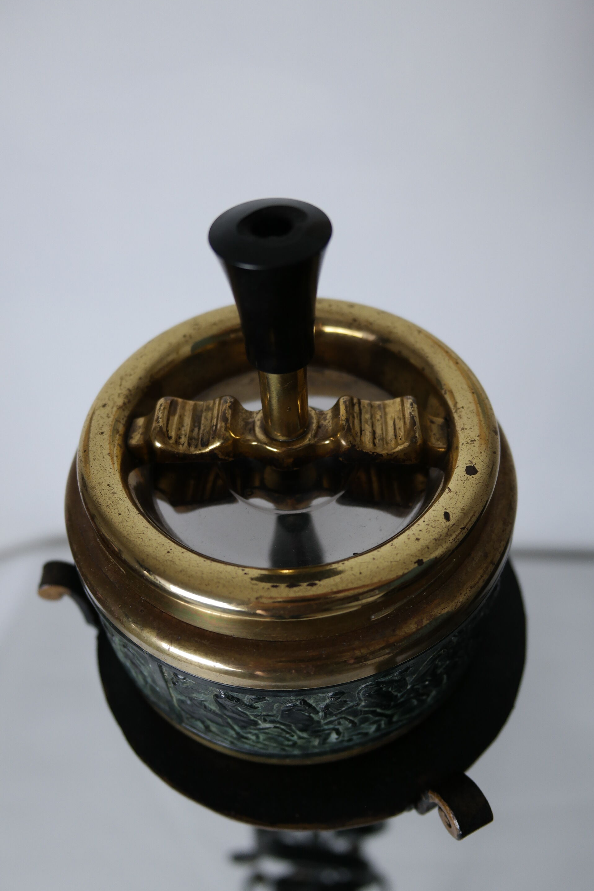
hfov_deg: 42.3
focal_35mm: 31
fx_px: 767
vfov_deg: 60.3
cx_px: 302
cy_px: 457
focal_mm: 20
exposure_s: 1/40
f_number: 3.5
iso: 200
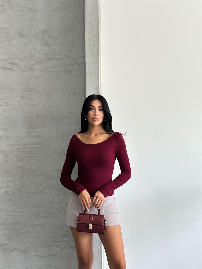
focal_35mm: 48
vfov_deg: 39.7
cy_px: 134
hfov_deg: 30.3
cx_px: 101
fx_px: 373
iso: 50
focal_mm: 6.86
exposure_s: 1/134
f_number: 1.78
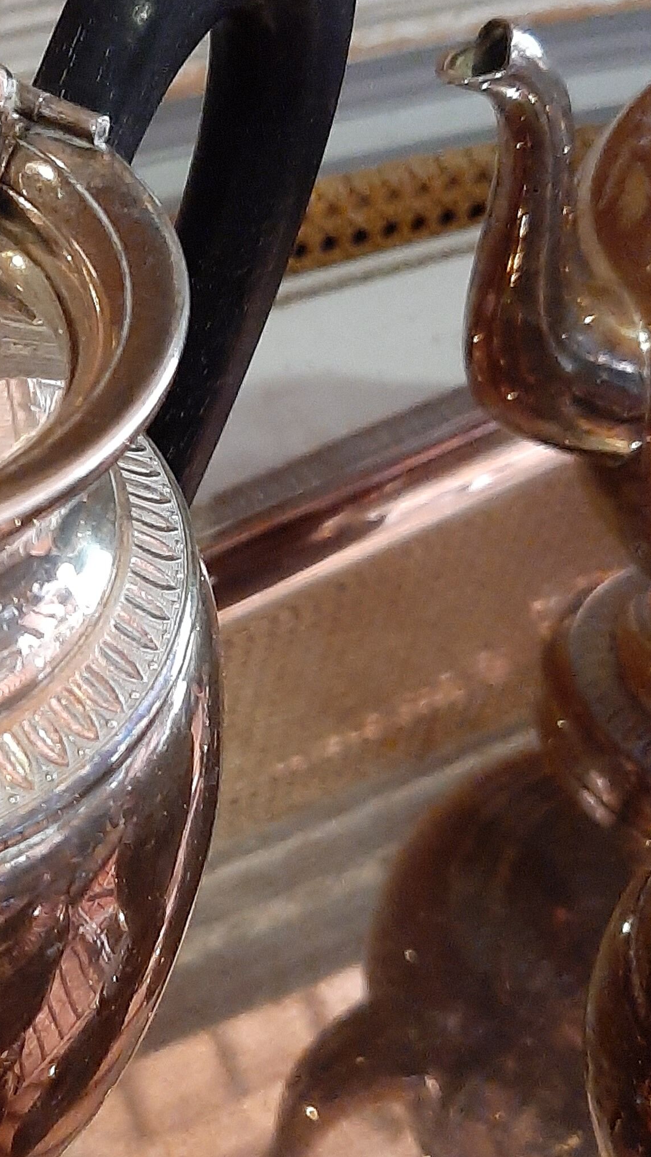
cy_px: 595
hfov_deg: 20.4
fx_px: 1718
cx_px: -81
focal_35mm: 56
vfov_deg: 37.2
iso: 400
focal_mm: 3.93
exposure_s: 1/24
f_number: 1.7
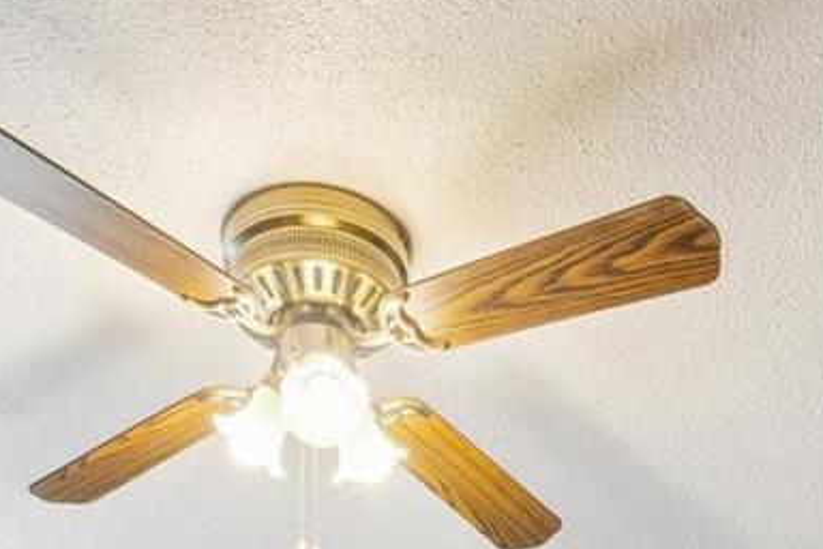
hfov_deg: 39.4
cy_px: 1058
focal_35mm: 50
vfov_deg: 18.8
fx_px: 1143
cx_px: 510
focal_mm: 12
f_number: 8
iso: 250
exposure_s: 1/6
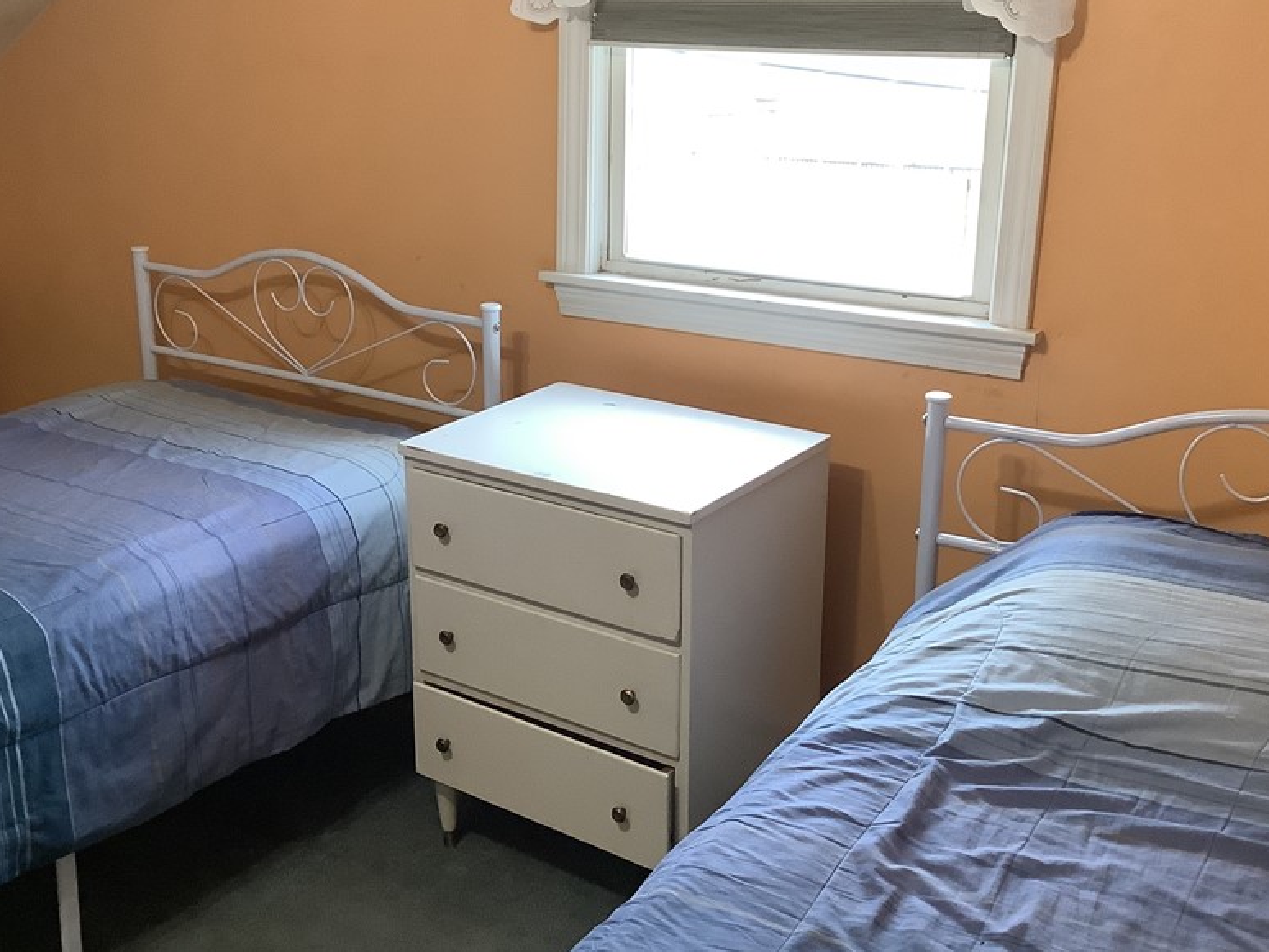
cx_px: 649
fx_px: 1503
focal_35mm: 41
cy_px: 406
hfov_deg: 45.8
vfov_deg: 35.1
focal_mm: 3.3
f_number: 2.4
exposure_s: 1/60
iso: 250
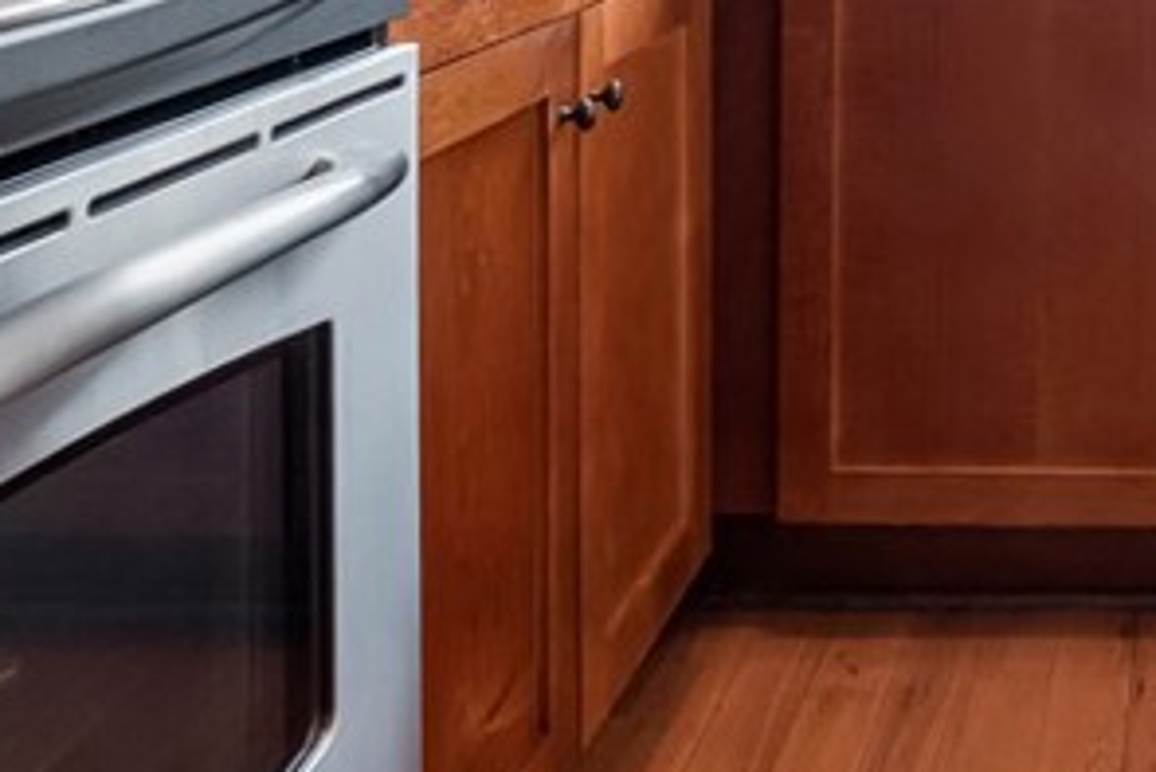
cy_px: -245
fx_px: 1671
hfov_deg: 33.4
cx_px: 1266
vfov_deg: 23.0
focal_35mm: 52
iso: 400
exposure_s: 1/10
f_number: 8
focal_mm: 10
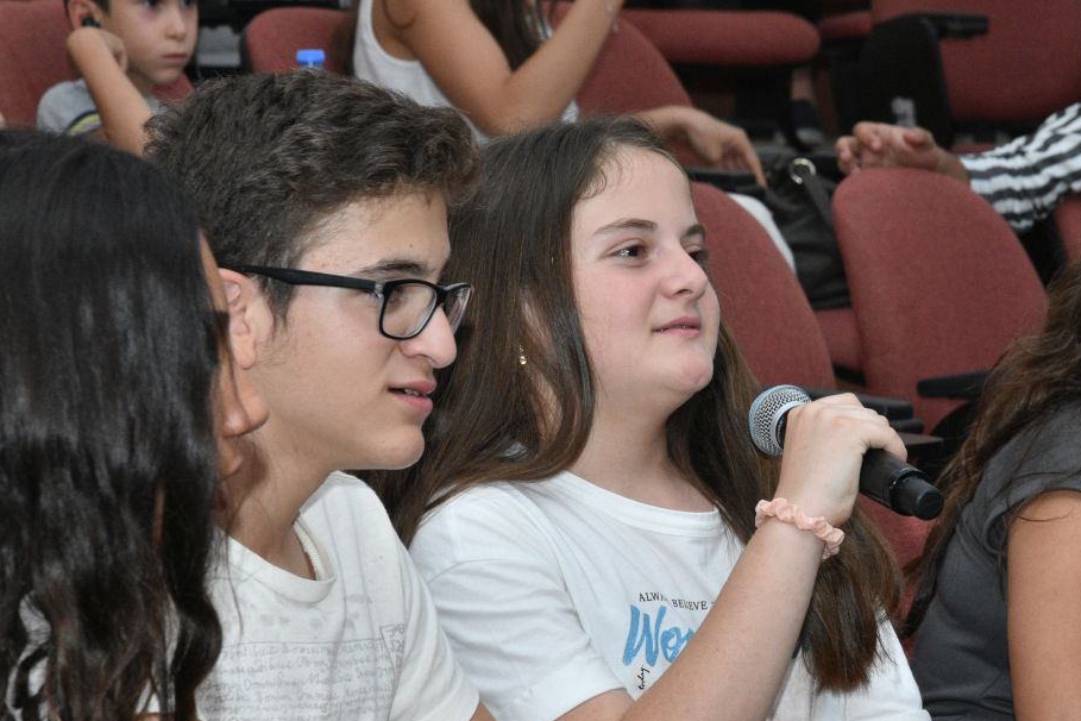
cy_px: 405
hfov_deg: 9.9
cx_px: 642
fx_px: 6215
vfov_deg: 6.6
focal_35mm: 207
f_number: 11
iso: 1600
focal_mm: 98
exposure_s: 1/160
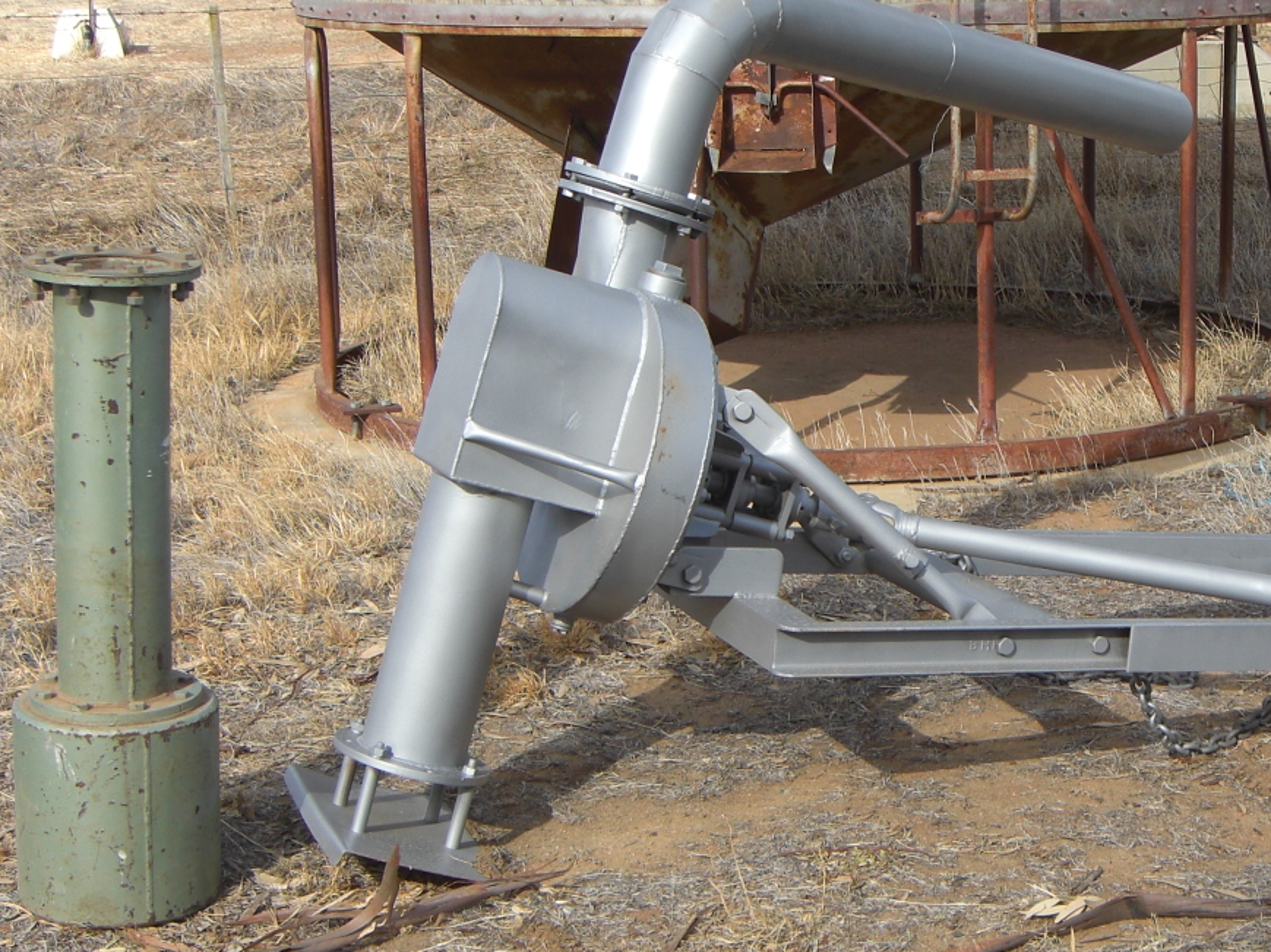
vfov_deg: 21.0
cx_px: 1090
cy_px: 494
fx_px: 2569
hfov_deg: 27.0
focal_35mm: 70
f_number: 4
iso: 80
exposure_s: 1/500
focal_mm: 7.9
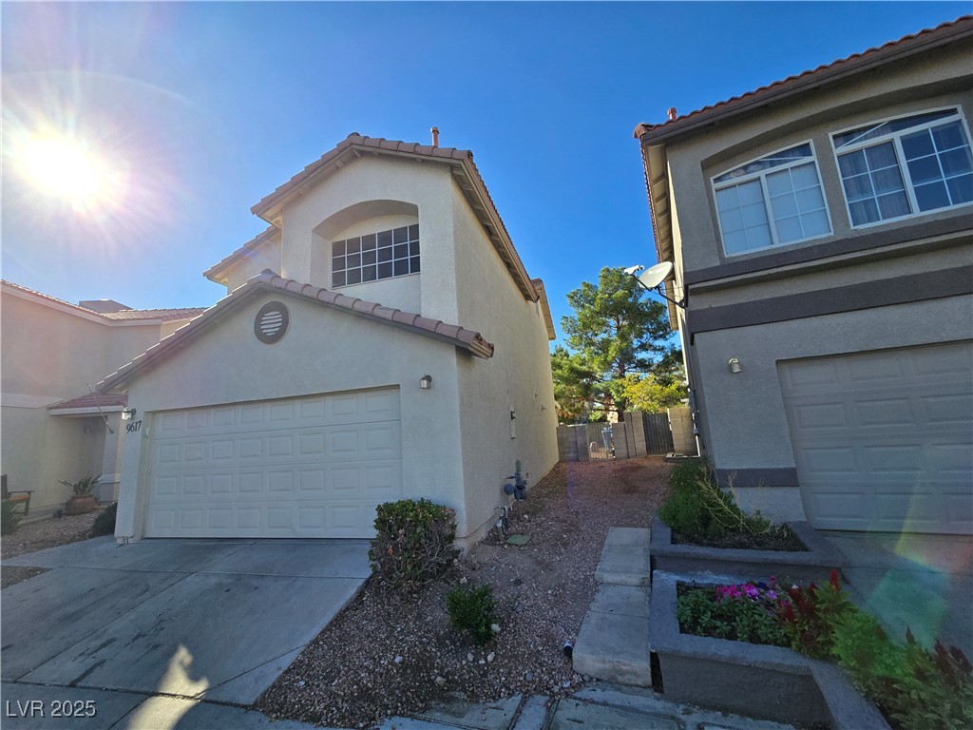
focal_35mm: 13
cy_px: 365
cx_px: 486
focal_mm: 2.2
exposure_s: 1/1854
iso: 50
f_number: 2.2
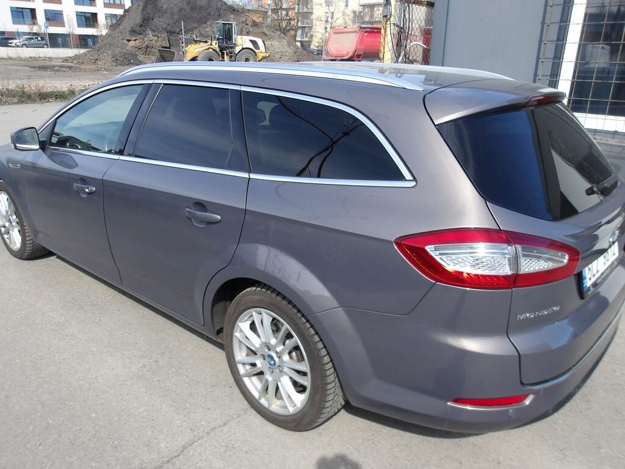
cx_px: 312
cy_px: 234
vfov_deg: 51.4
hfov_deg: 65.3
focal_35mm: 27
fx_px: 487
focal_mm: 4.9
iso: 100
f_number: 3
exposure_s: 1/678
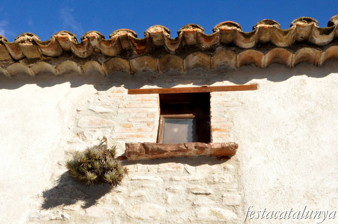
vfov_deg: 28.9
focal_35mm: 46
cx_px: 169
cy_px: 112
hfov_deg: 42.4
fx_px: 436
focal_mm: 31
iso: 1600
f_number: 25
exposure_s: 1/200
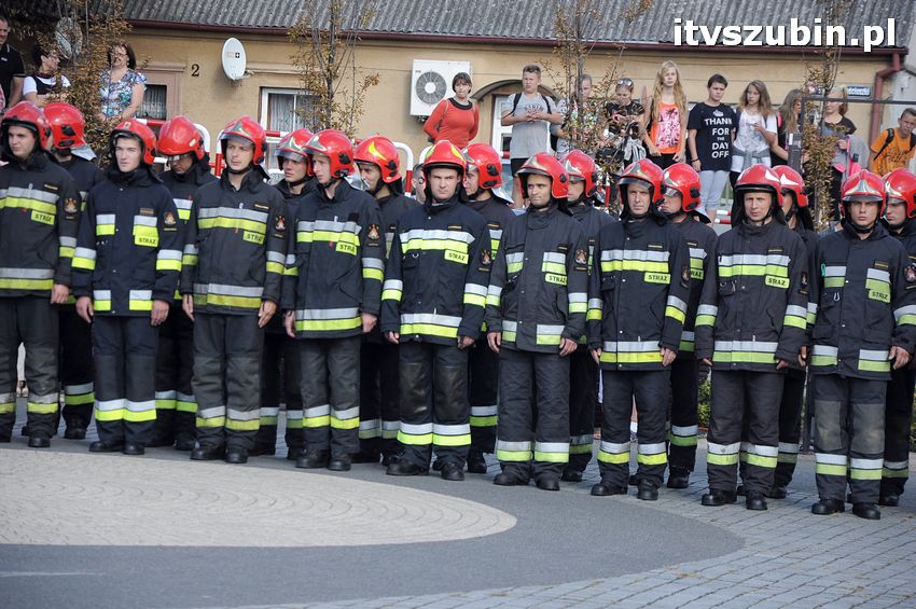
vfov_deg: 8.7
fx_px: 4004
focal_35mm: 158
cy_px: 304
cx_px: 458
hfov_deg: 13.1
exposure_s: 1/640
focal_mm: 105
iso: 400
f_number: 6.3
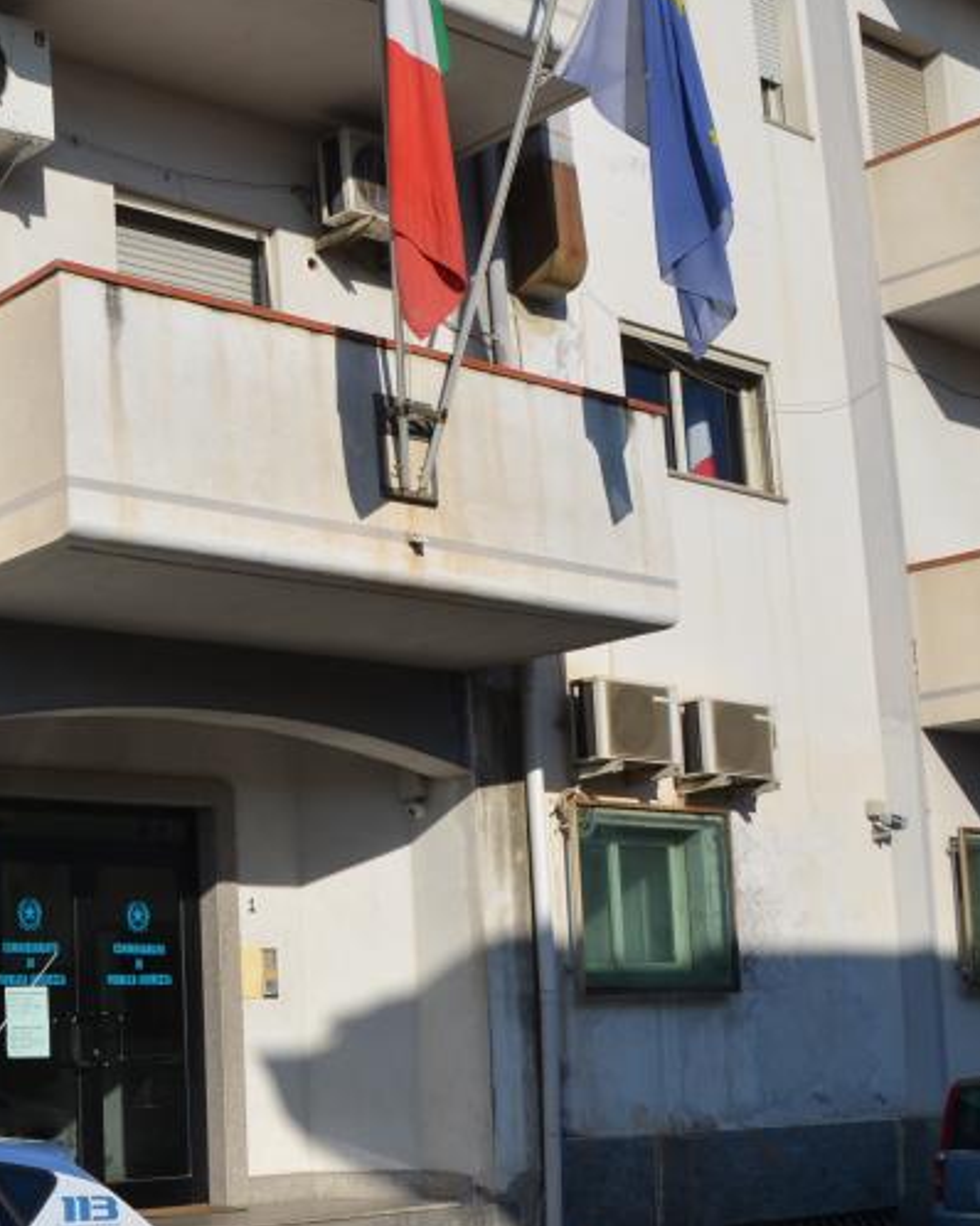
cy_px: 780
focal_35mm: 52
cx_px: -143
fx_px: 1886
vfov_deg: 35.8
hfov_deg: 26.4
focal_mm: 18
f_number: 10
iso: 100
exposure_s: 1/400
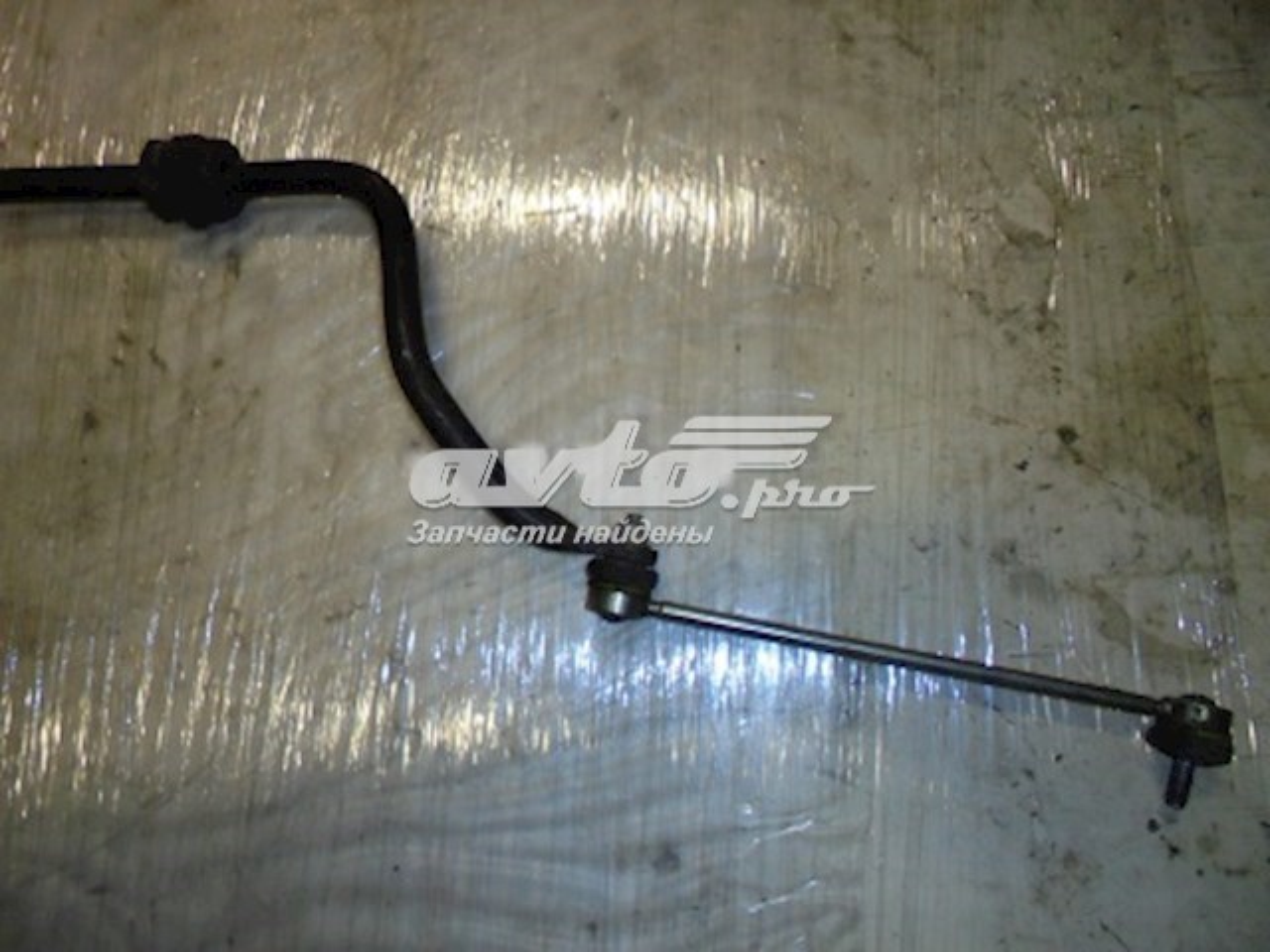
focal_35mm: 26
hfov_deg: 67.3
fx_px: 954
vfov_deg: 53.1
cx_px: 635
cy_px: 476
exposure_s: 1/30
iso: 400
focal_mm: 4.6
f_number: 3.5
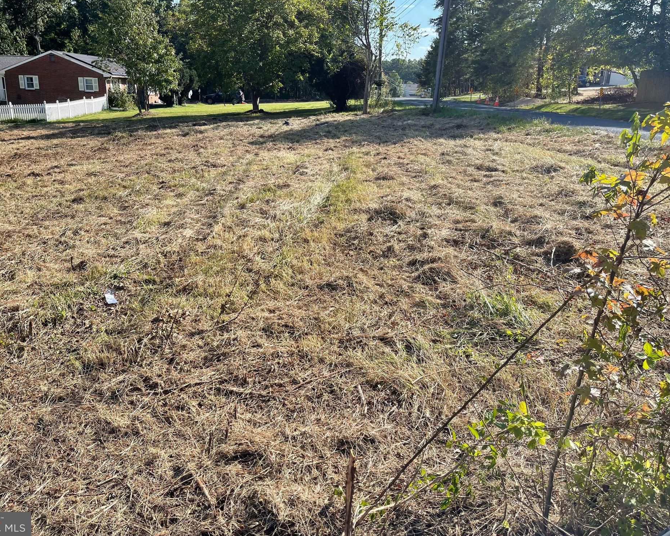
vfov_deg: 53.2
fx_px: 535
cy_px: 263
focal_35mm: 27
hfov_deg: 64.0
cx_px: 311
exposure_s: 1/1946
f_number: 1.6
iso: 32
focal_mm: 5.1
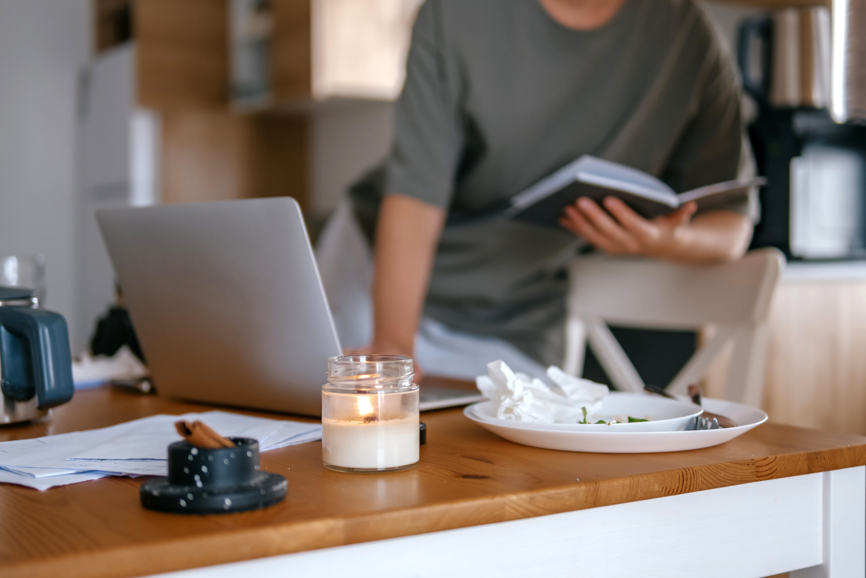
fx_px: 1082
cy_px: 289
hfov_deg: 43.6
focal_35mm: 45
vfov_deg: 29.9
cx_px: 433
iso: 250
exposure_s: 1/250
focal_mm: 30
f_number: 1.4
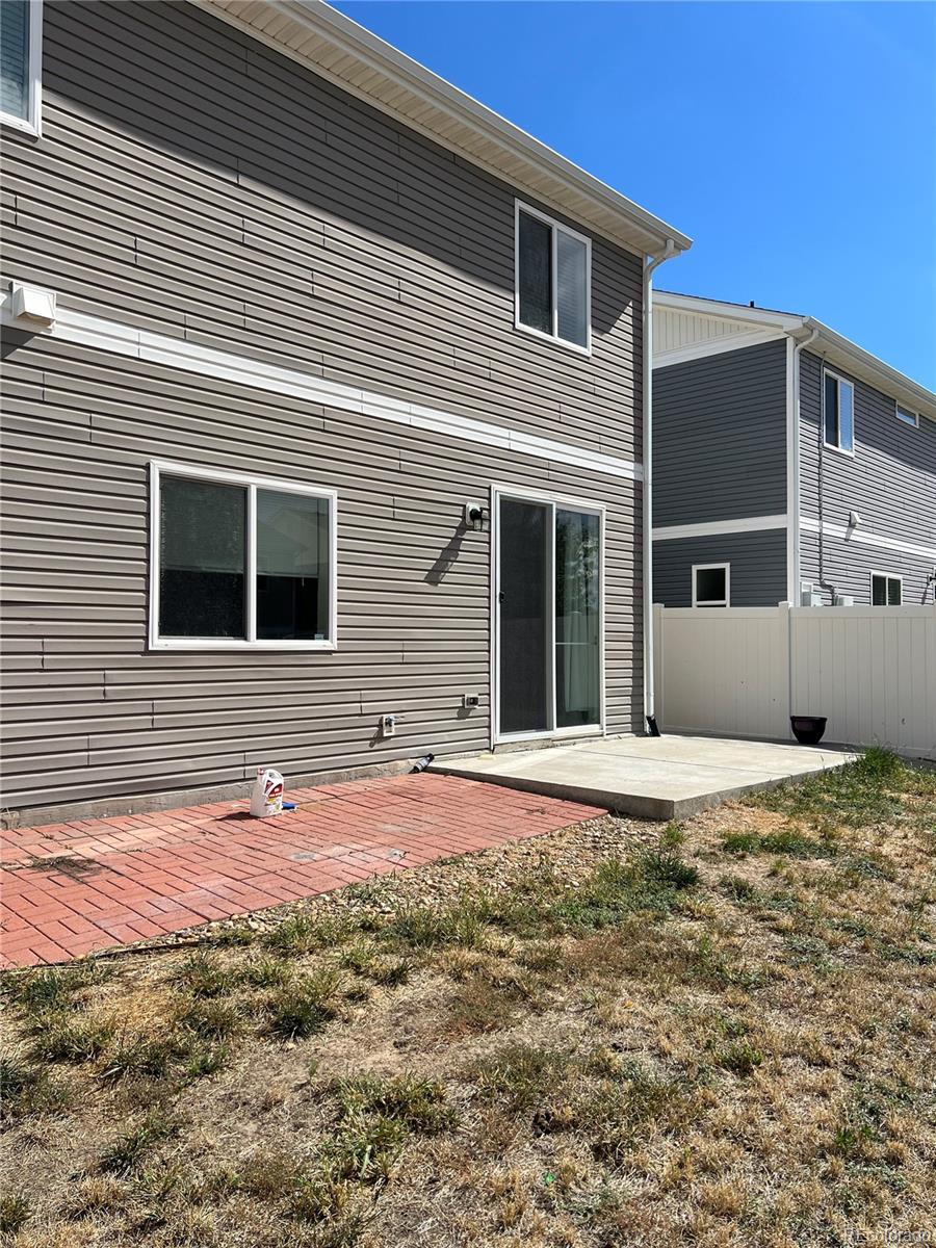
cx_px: 468
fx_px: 937
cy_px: 624
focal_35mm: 26
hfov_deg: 53.1
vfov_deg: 67.3
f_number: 1.5
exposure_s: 1/5587
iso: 50
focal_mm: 5.7
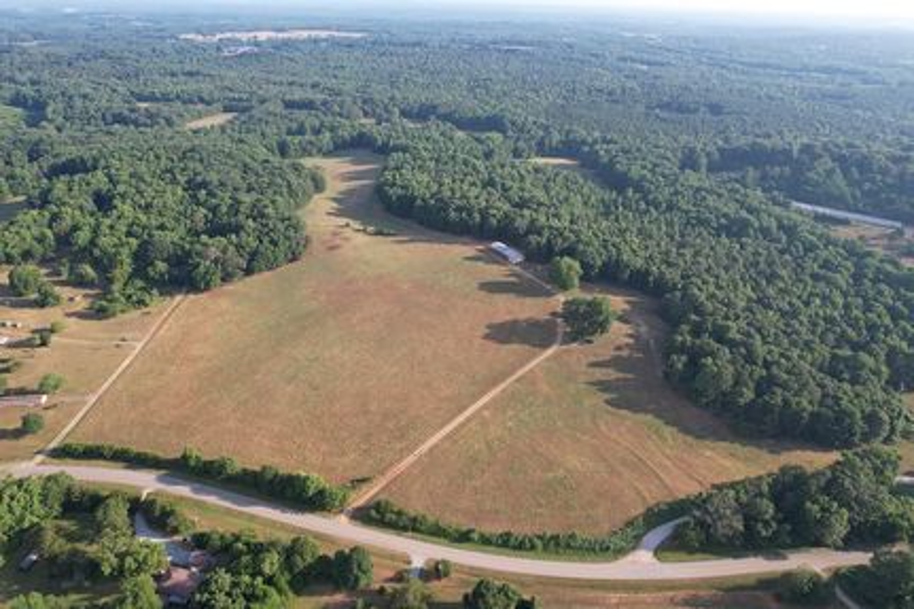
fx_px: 558
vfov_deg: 57.2
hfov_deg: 78.6
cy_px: 304
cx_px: 457
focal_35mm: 22
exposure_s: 1/640
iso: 100
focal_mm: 8.38
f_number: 2.8
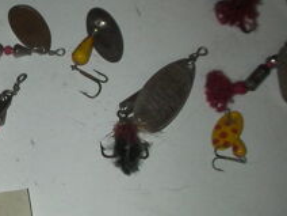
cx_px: -37
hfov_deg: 21.5
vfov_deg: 17.1
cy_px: 58
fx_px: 713
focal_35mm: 86
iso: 200
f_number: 5.6
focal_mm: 6.3
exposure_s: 1/30
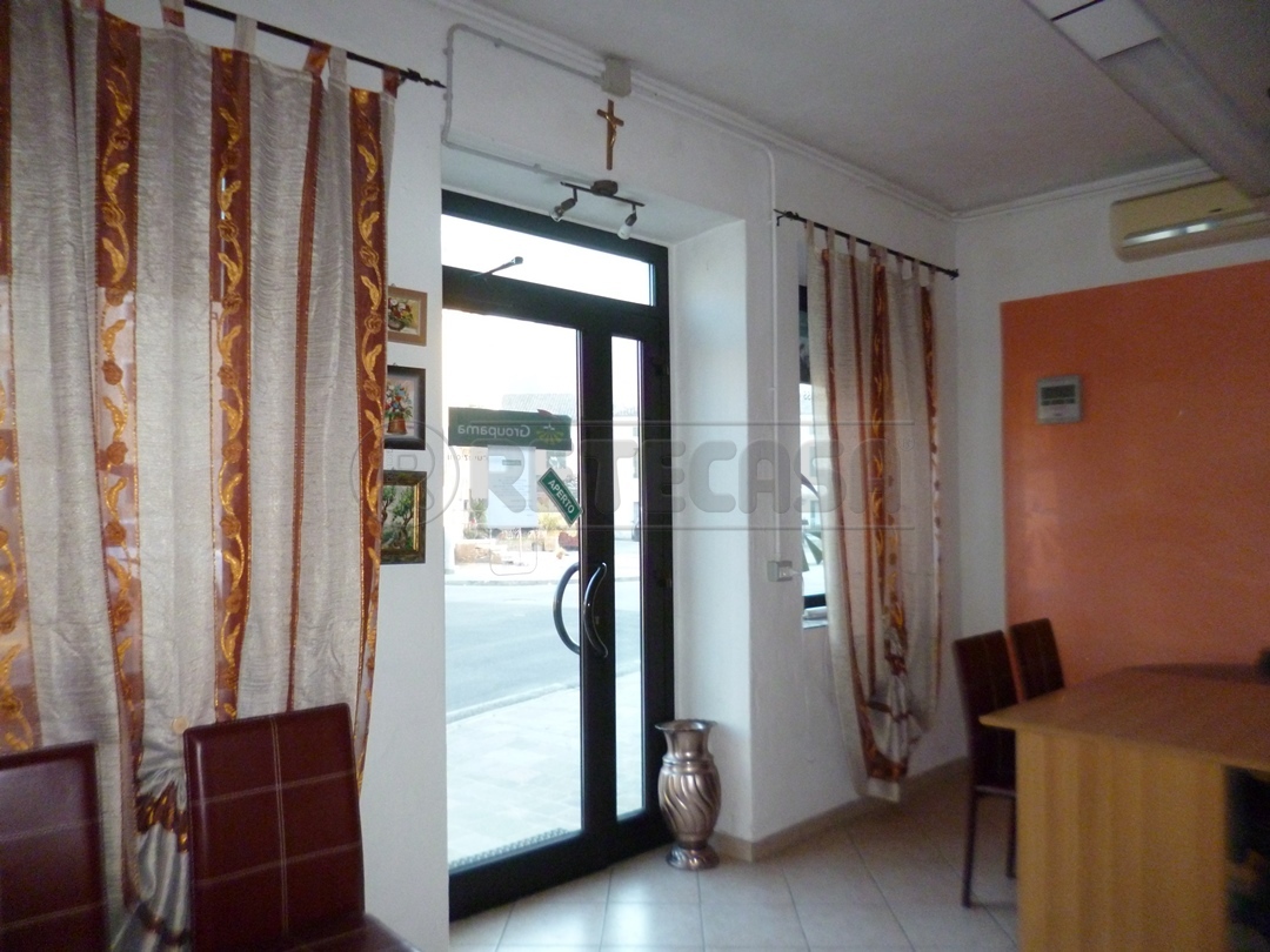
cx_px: 635
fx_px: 881
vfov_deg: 56.8
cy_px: 476
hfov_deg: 71.6
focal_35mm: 24
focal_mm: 4.3
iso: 400
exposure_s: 1/60
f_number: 2.5
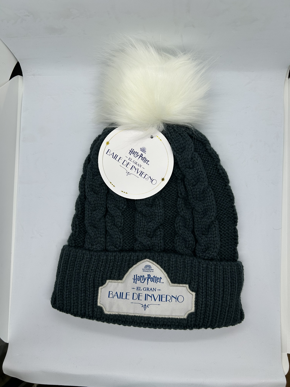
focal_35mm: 26
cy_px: 194
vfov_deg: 67.3
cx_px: 145
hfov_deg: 53.1
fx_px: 290
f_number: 1.5
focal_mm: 5.7
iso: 40
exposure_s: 1/152
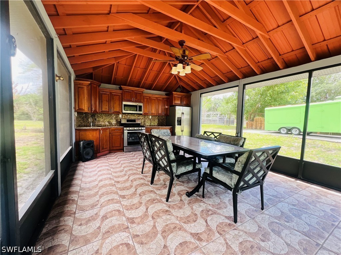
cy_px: 128
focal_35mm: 13
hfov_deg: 106.2
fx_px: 128
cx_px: 170
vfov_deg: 89.9
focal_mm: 1.57
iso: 64
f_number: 1.8
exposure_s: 1/99
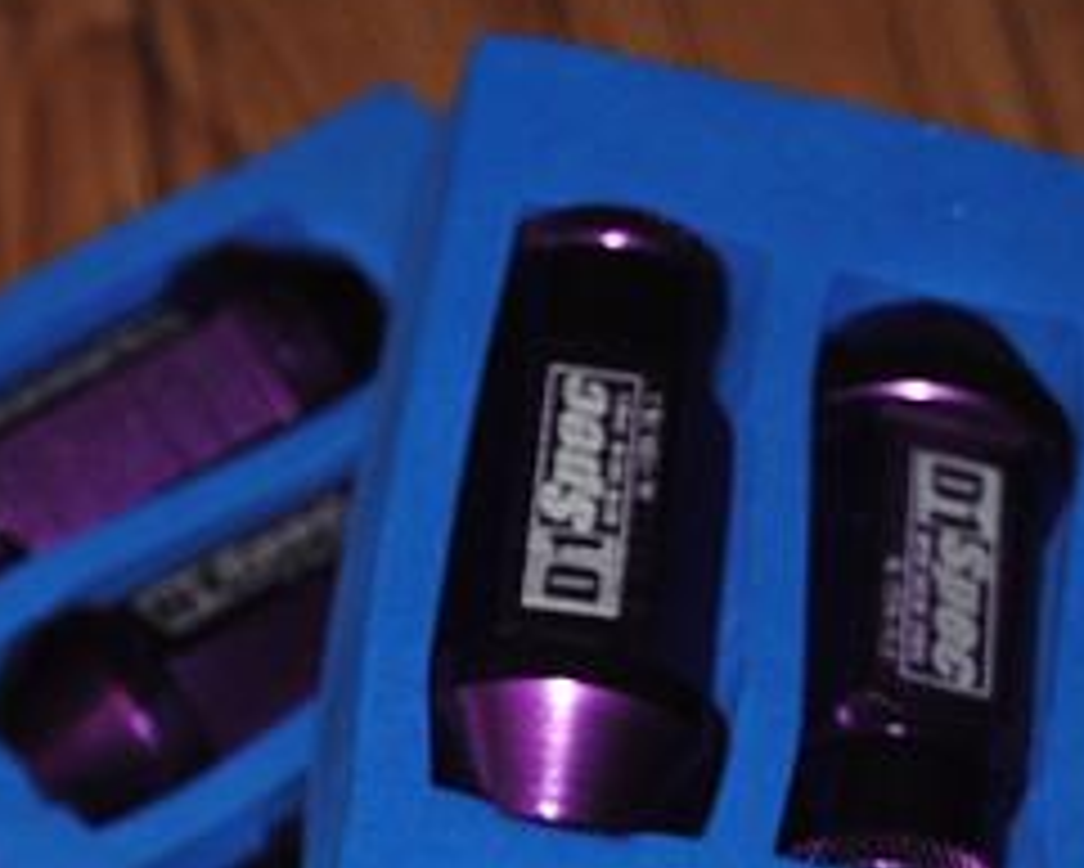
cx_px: 432
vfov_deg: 10.3
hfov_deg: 13.1
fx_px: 4718
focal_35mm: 147
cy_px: 1106
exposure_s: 1/60
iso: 200
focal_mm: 26
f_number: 4.2
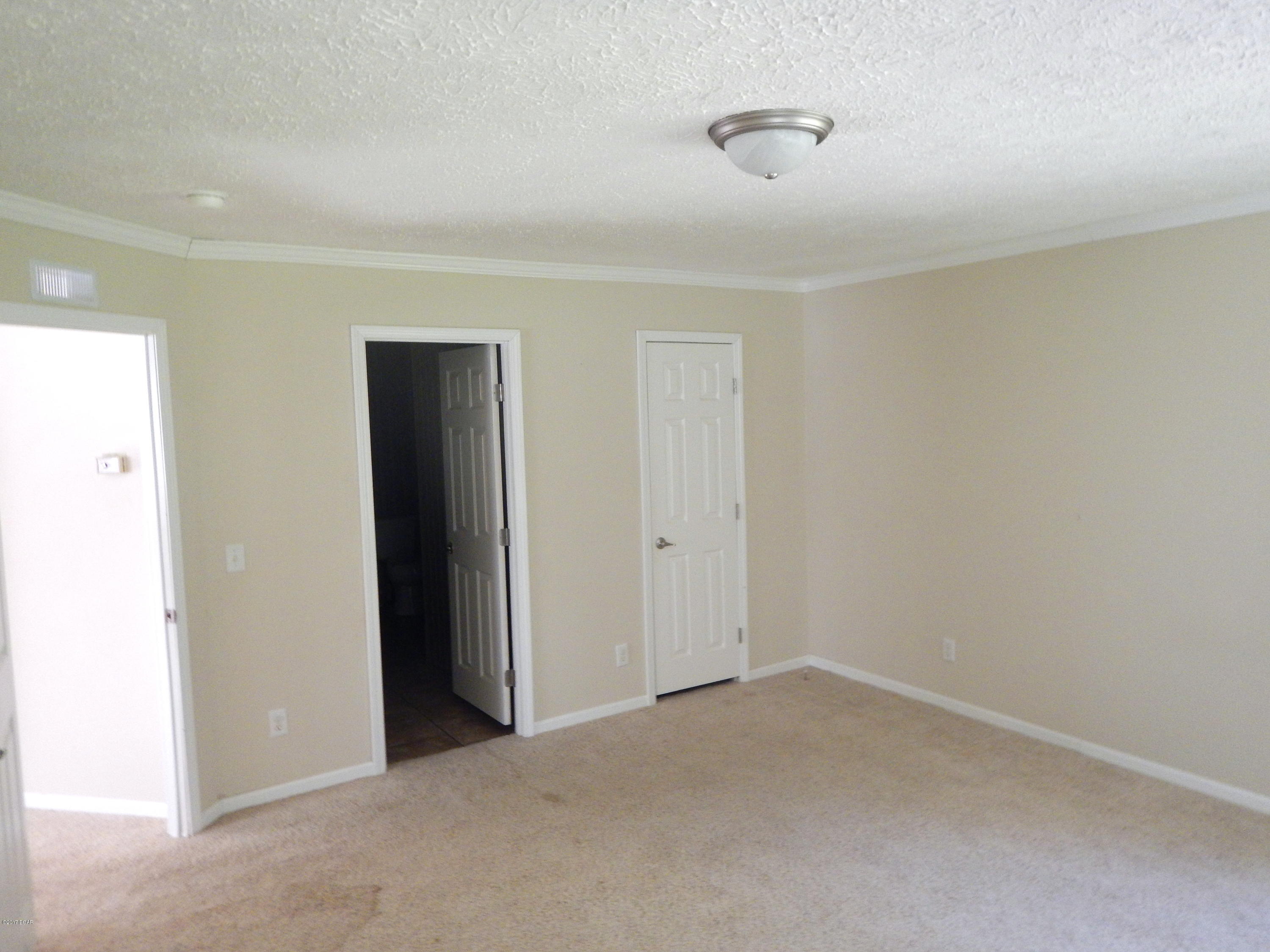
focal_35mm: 24
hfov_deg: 71.6
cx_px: 635
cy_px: 476
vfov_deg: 56.8
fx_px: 881
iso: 280
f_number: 2.8
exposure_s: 1/30
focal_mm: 4.3
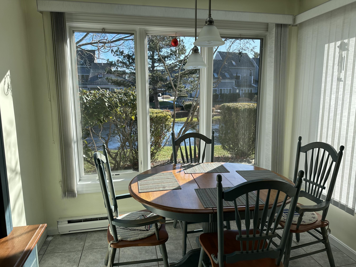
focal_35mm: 24
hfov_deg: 71.6
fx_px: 247
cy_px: 134
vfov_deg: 56.8
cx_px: 178
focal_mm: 6.86
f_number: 1.78
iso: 80
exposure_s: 1/935
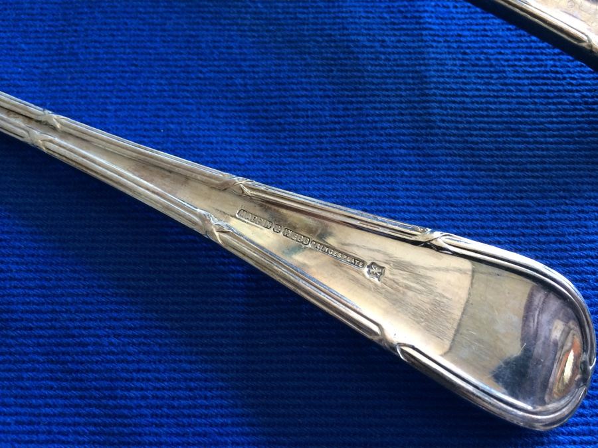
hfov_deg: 60.0
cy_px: 224
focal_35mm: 30
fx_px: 518
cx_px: 299
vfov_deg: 46.8
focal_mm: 4.12
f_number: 2.2
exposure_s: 1/30
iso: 100
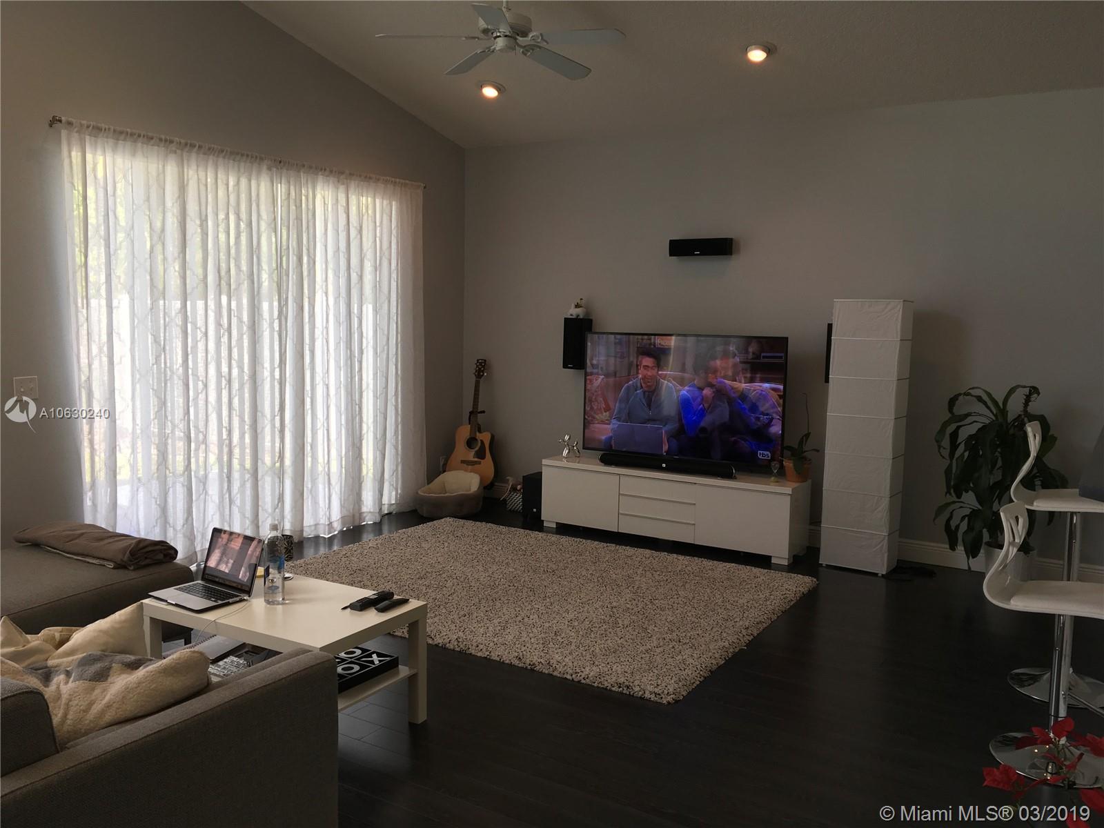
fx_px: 925
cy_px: 414
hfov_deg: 61.7
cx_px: 552
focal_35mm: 29
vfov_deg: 48.2
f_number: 2.2
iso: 25
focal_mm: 4.15
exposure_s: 1/60
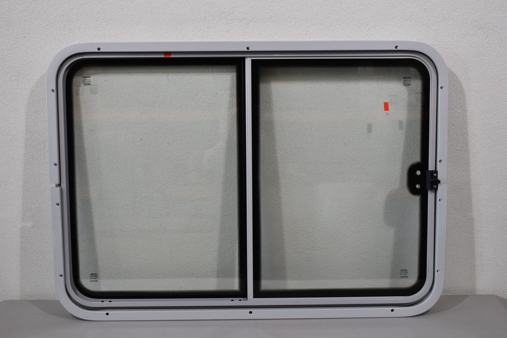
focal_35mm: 45
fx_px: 634
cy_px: 178
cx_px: 252
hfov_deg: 43.6
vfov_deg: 29.9
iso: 360
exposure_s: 1/125
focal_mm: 28
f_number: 5.6
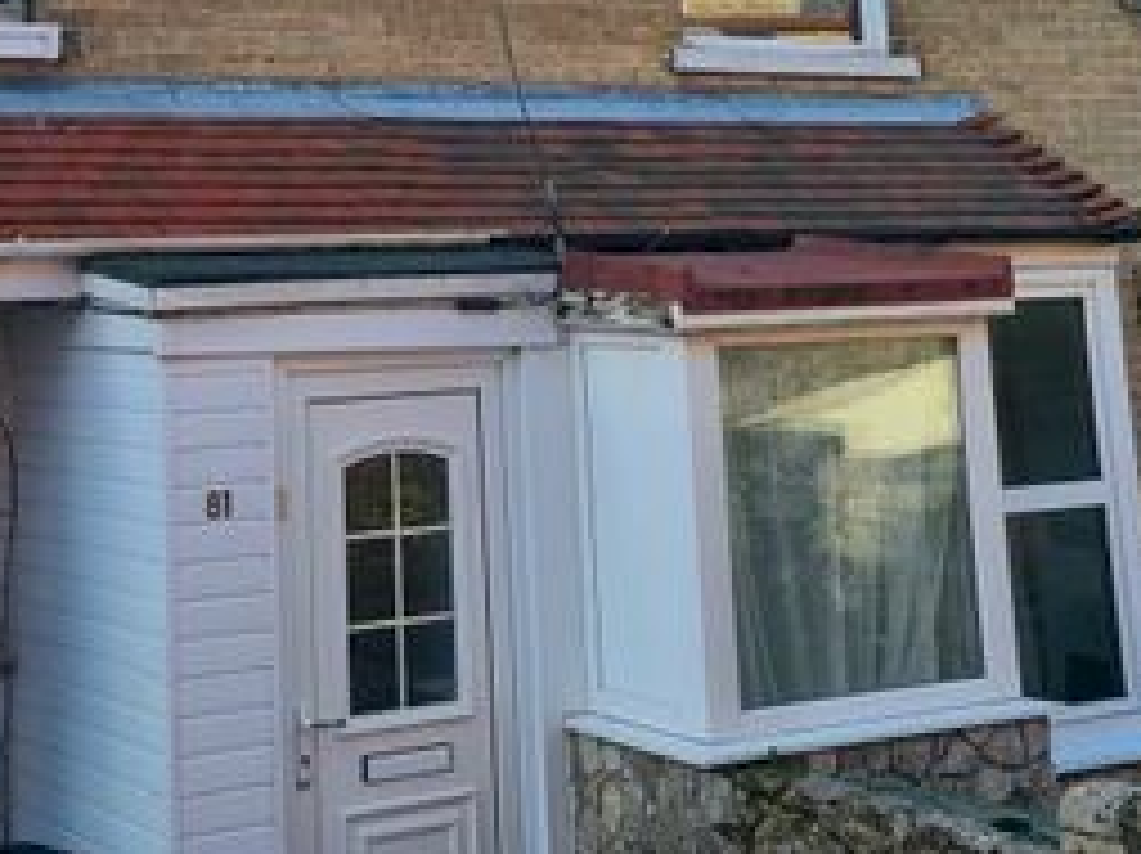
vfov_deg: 19.6
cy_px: -258
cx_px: 265
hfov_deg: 27.7
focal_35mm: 69
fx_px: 2272
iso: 50
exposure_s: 1/235
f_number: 1.8
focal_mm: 7
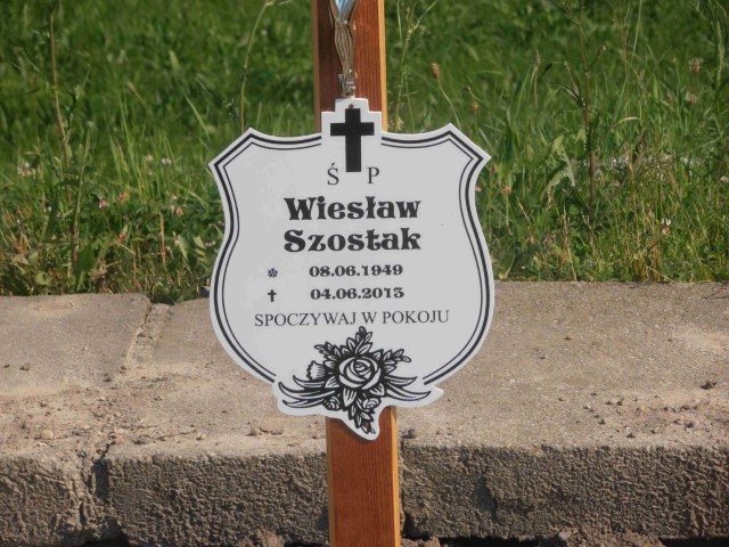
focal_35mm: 198
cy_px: 274
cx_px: 364
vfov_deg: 7.5
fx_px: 4170
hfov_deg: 10.0
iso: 80
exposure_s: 1/640
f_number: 5.8
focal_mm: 35.05
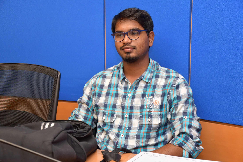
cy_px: 81
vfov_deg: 18.9
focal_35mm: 72
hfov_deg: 28.1
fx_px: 486
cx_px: 122
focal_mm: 48
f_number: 4.8
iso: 1250
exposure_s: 1/60
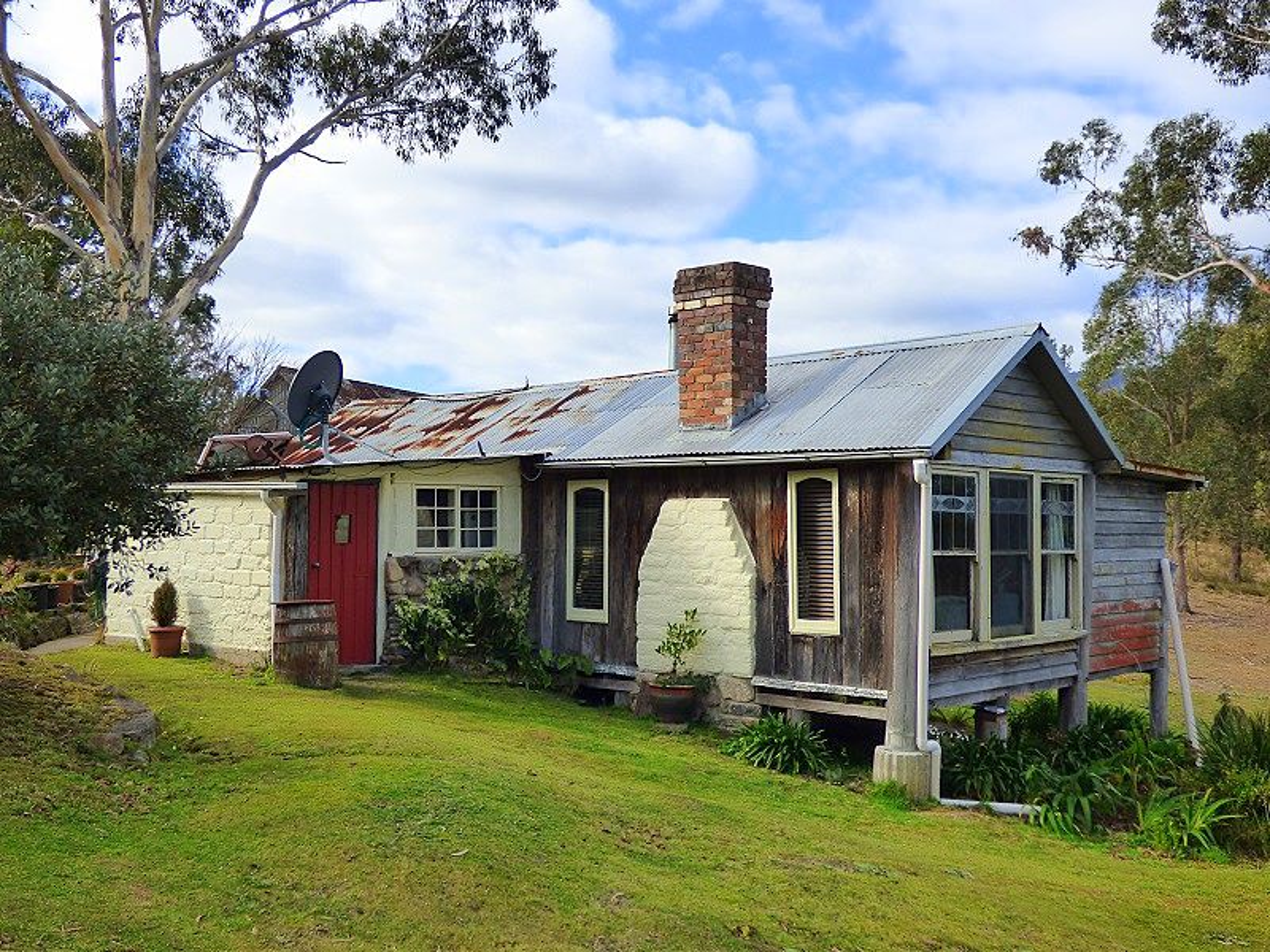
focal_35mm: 37
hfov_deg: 50.1
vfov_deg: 38.7
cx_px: 635
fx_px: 1357
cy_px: 476
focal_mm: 6.47
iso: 200
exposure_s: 1/640
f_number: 3.5
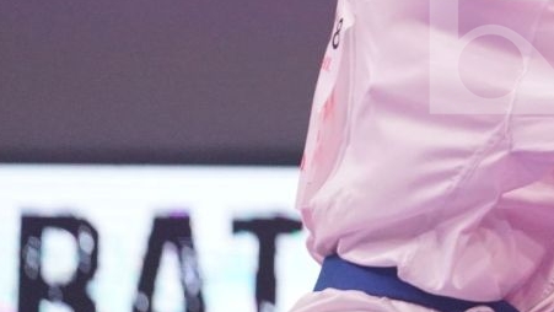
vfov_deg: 1.5
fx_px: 12284
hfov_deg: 2.6
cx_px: 961
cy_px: 2
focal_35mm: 836
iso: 4000
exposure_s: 1/1000
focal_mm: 200
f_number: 2.8
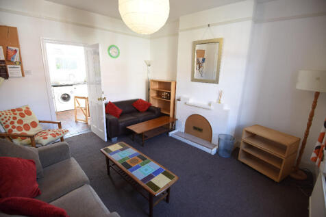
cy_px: 108
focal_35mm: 16
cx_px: 163
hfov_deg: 96.8
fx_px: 145
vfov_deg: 73.7
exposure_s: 1/60
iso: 800
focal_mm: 16
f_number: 4
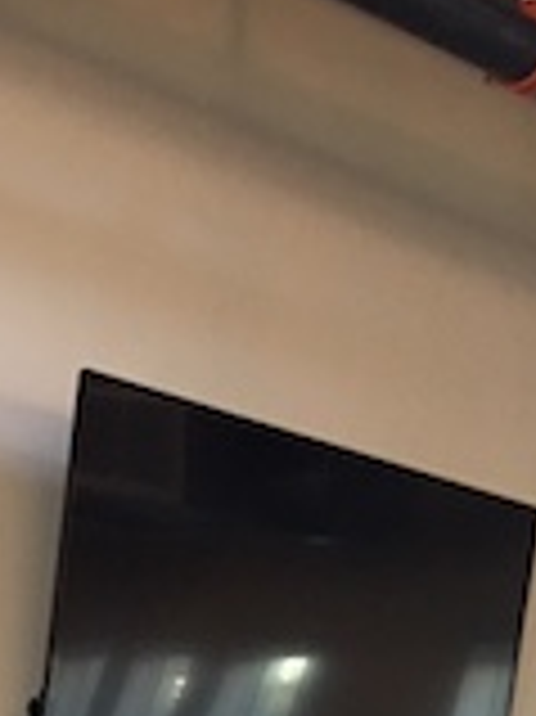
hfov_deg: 11.5
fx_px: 2419
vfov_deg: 14.3
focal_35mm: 117
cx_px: -509
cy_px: 1387
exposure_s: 1/15
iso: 50
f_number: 2.2
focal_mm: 4.15
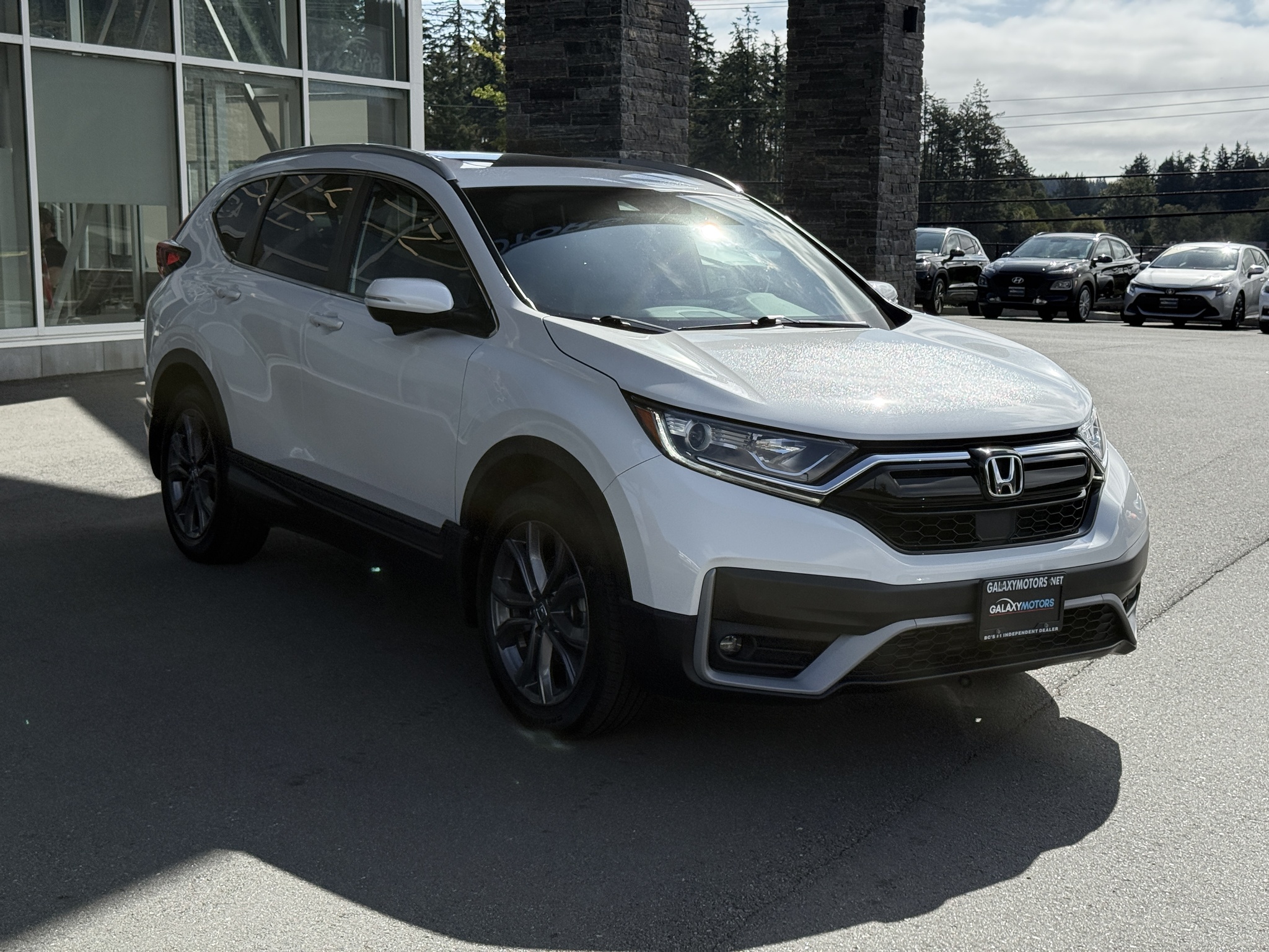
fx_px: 1760
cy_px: 476
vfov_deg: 30.3
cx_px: 634
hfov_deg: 39.7
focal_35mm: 48
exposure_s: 1/6536
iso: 100
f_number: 1.78
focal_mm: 6.76
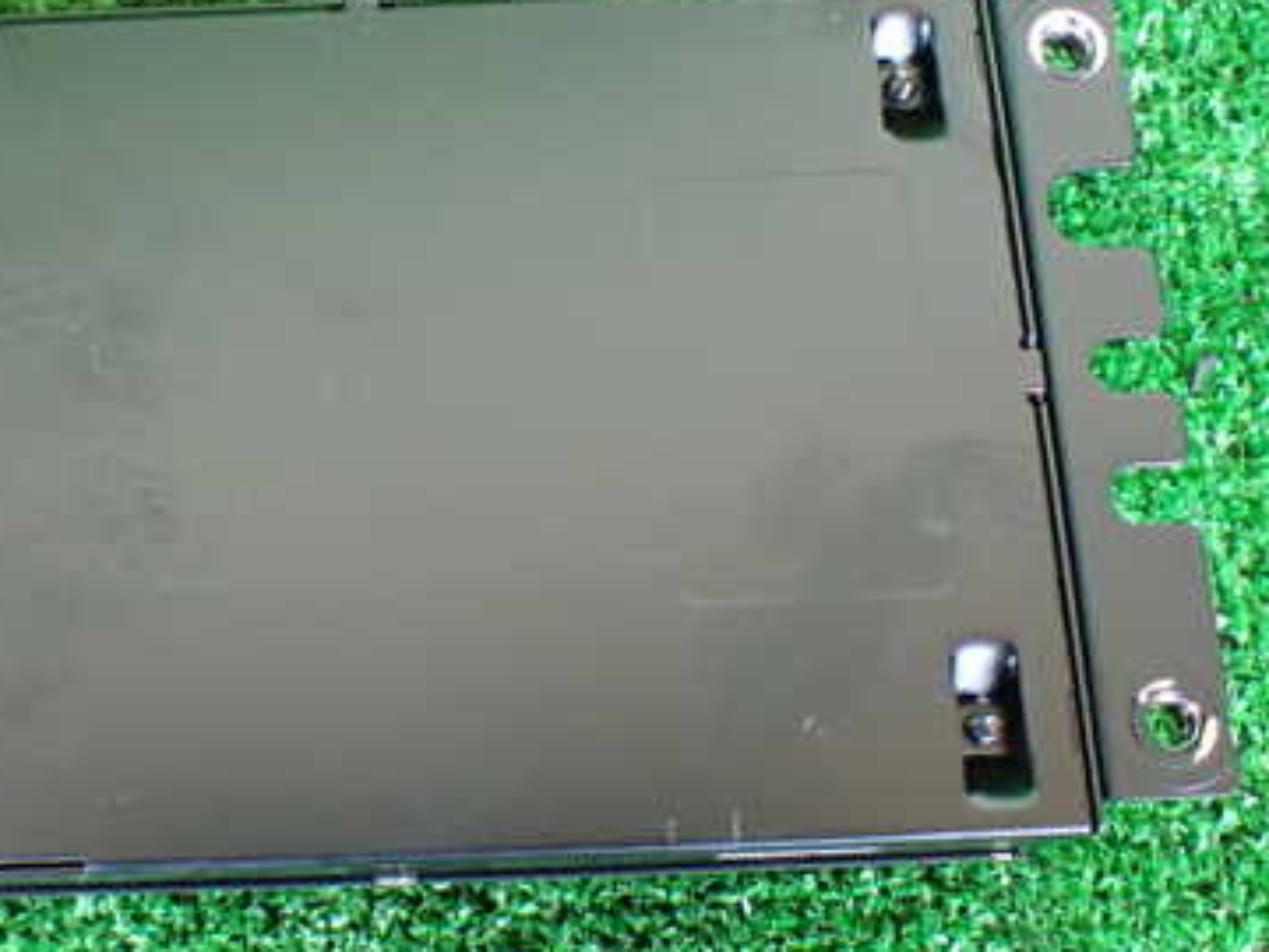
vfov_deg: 29.1
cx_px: 328
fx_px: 1833
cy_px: 405
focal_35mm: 50
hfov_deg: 37.3
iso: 800
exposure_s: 1/100
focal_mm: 5.4
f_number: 2.3
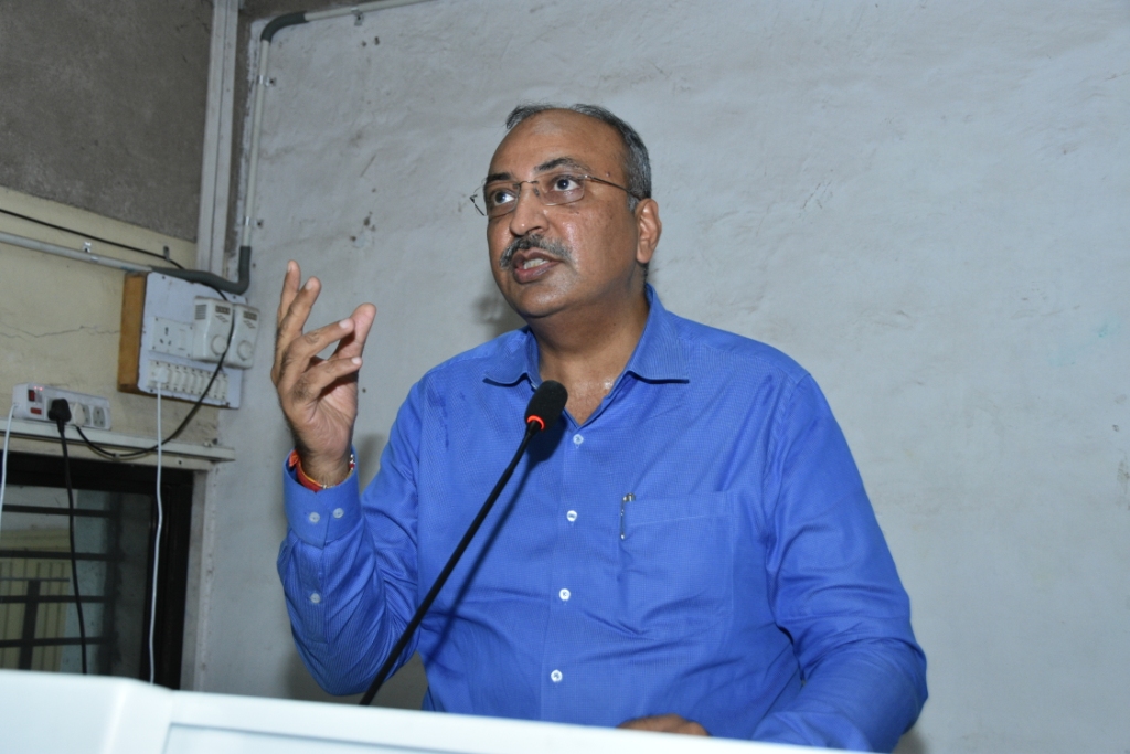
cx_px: 565
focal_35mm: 48
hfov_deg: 41.1
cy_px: 377
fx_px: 1507
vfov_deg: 28.1
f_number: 5
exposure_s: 1/80
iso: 1250
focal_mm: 32
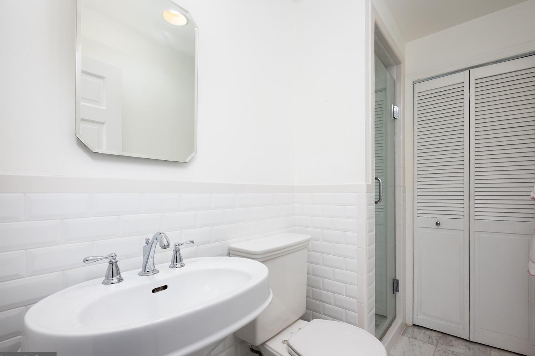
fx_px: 253
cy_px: 183
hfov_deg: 93.2
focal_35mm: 17
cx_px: 280
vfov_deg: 70.4
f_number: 11
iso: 800
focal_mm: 16
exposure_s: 1/160
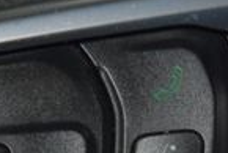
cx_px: -33
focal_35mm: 463
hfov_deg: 4.4
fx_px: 2935
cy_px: 176
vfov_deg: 3.0
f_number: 4.5
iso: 500
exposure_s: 1/50
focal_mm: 70
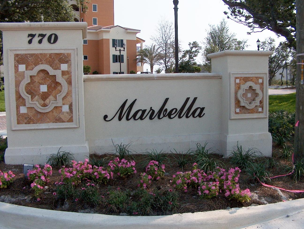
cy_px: 114
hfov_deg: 50.1
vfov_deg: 38.8
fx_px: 325
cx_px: 152
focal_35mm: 37
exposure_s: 1/1176
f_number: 4.8
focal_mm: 7.6
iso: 100
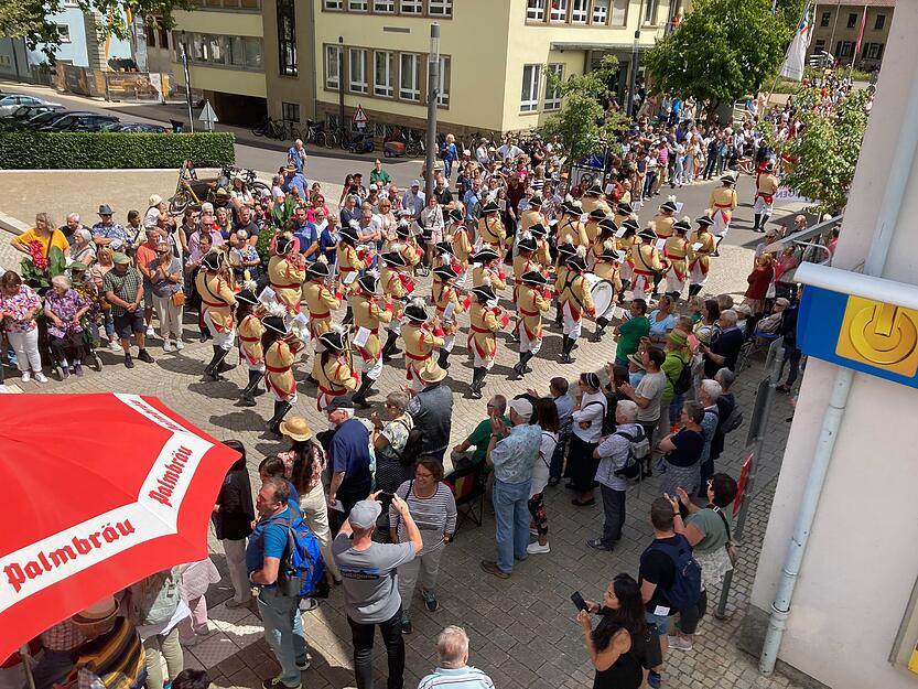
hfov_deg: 63.4
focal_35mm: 28
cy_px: 344
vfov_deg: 49.8
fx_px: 743
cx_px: 459
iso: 20
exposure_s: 1/1845
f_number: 1.8
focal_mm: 3.99
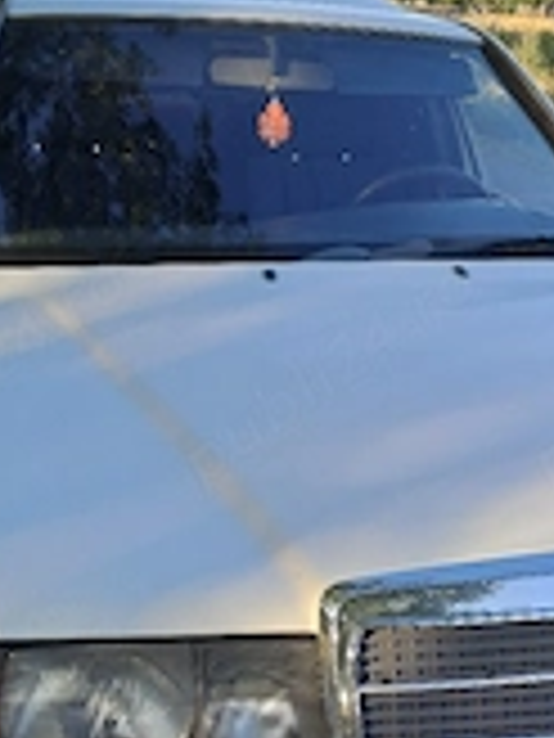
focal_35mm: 61
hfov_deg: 23.8
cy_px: 428
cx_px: 419
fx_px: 1302
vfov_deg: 31.6
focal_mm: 4.65
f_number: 1.8
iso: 32
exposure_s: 1/500
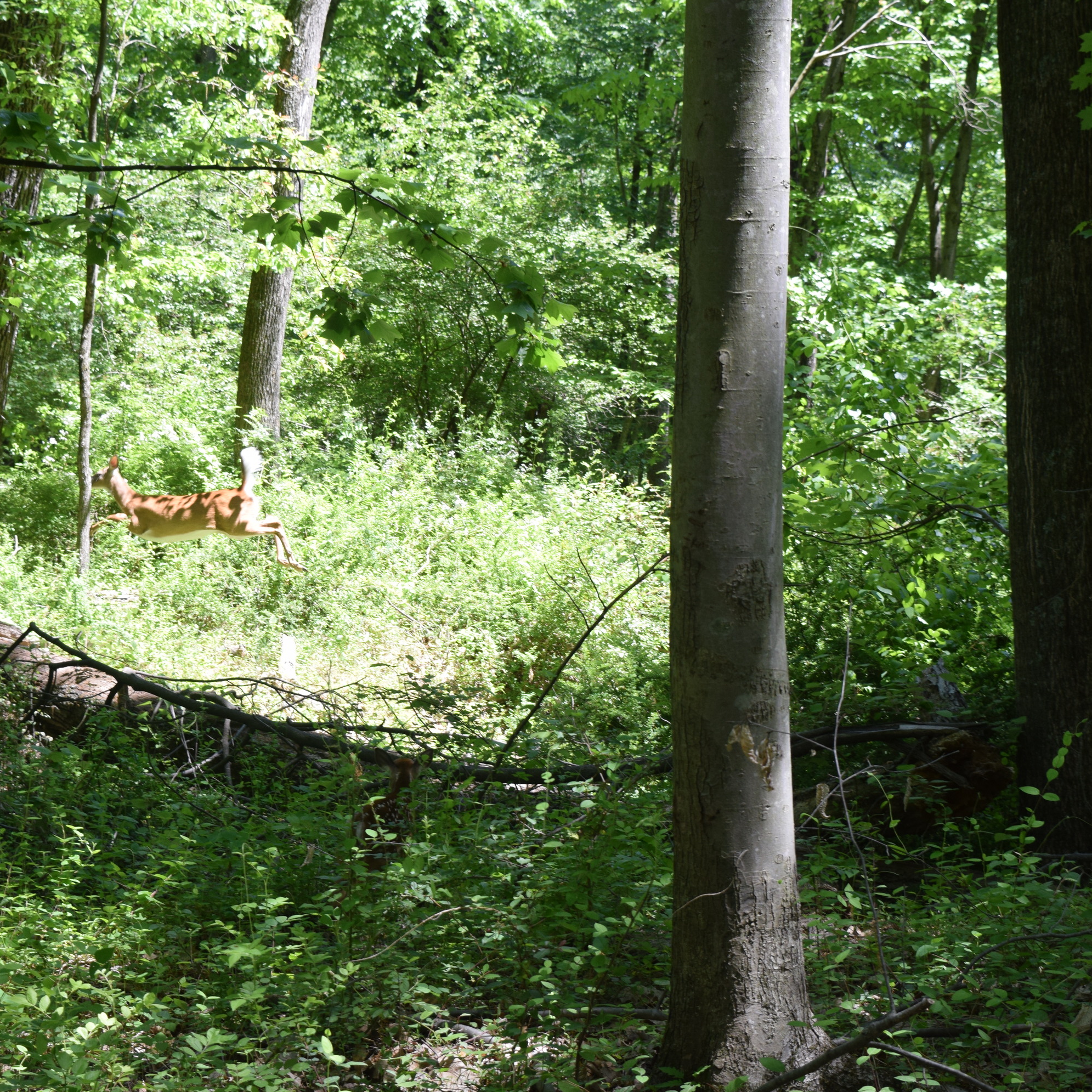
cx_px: 453
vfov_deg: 23.7
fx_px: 2605
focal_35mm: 73
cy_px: 548
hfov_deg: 23.6
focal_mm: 38
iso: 400
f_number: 7.1
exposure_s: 1/200
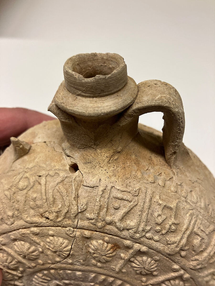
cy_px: 143
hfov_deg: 49.7
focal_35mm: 28
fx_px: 232
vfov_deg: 63.4
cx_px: 108
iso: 80
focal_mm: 3.99
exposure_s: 1/120
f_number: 1.8
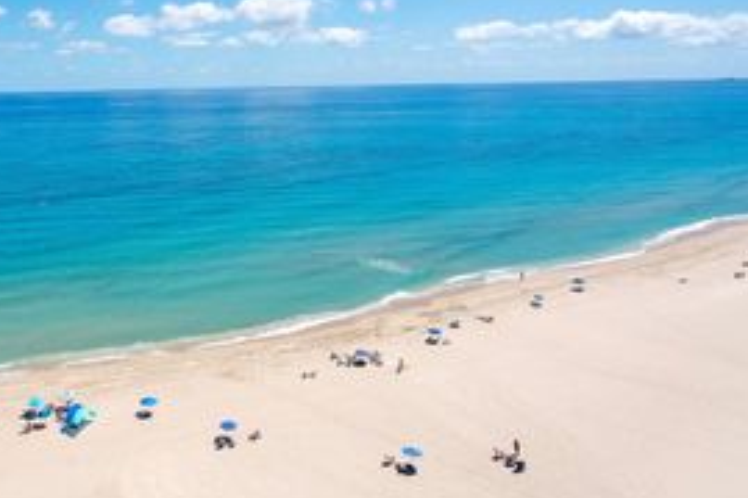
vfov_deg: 46.5
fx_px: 540
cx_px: 161
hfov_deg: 64.0
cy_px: 90
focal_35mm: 26
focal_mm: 14
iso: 100
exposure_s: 1/320
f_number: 10
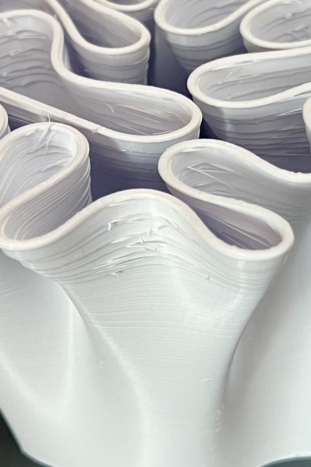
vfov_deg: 27.7
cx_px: 183
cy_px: 115
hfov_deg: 18.9
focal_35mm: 72
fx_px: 933
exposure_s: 1/60
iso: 125
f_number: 1.5
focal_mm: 5.7
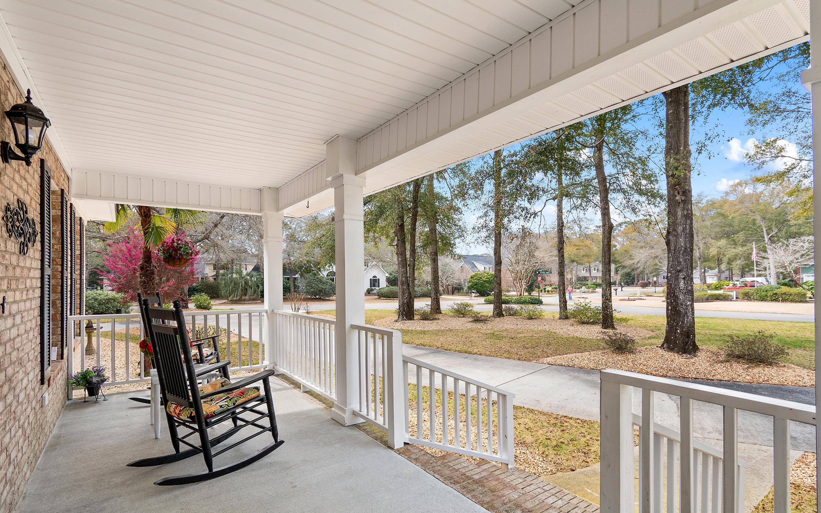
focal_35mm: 17
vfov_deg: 67.9
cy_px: 275
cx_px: 409
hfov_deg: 94.4
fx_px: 380
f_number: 8
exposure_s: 1/30
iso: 100
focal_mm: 11
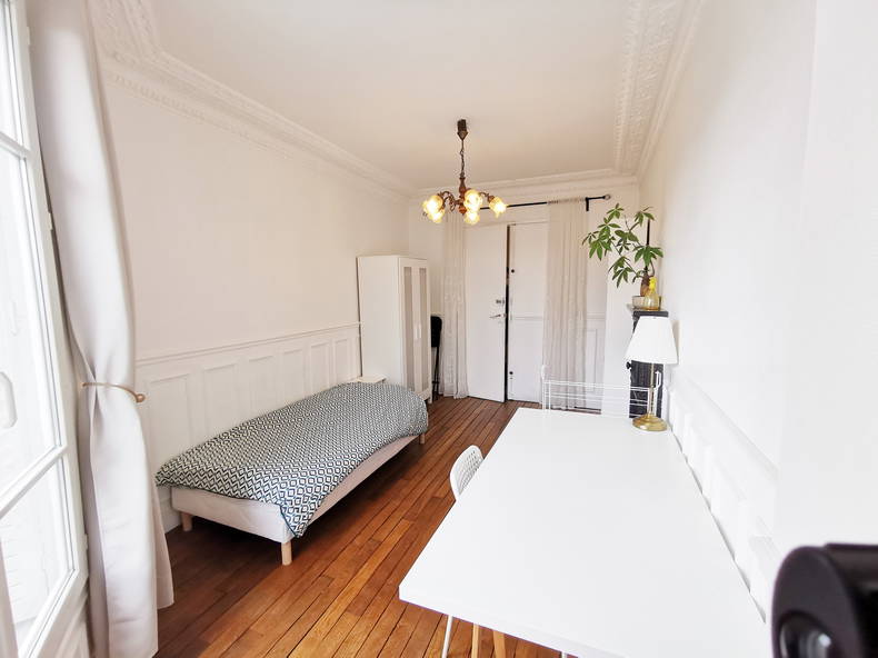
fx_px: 406
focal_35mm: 16
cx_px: 439
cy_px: 329
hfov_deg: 94.5
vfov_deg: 78.1
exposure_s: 1/100
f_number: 2.2
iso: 125
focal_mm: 2.35
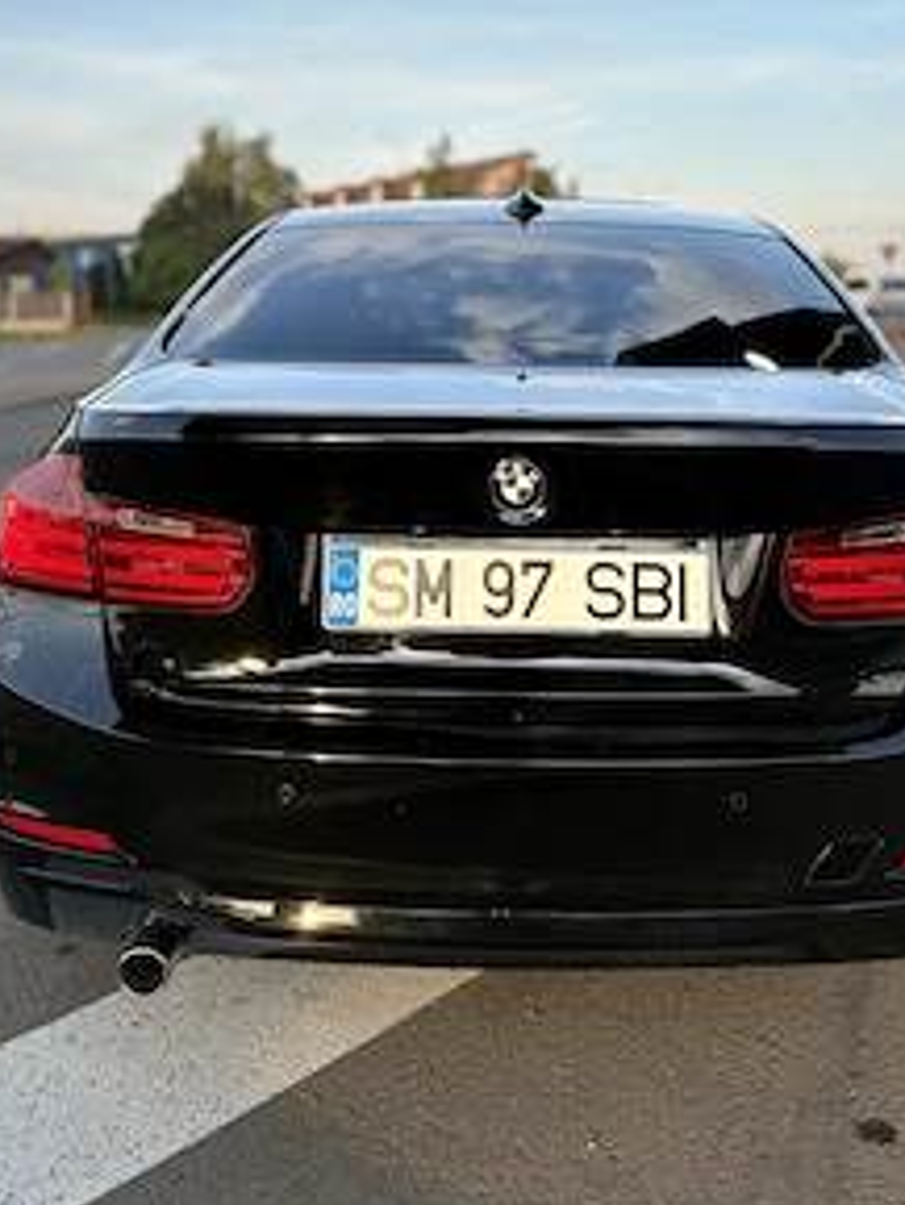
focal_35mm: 36
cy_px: 392
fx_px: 1254
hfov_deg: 39.6
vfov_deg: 50.3
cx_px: 509
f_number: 1.6
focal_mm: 5.96
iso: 64
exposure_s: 1/472
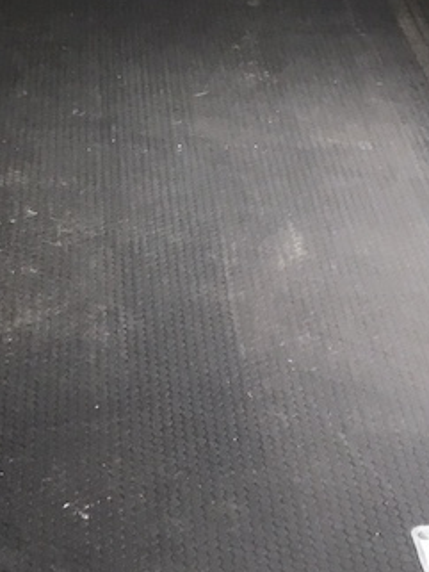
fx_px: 1701
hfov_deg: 14.3
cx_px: 141
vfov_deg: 17.9
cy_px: -152
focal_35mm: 103
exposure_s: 1/30
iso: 32
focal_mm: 3.3
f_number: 2.4
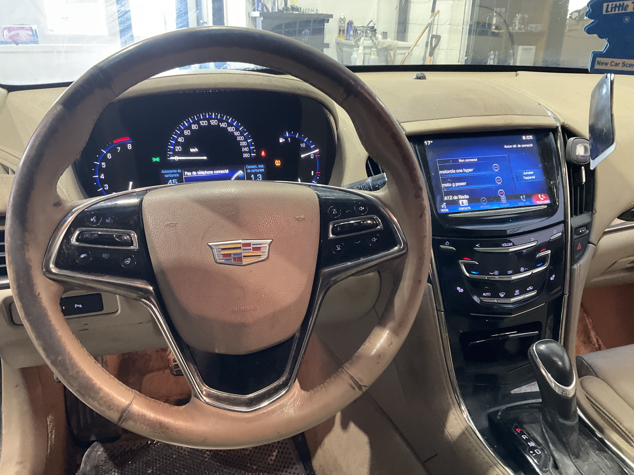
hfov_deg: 61.7
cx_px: 317
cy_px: 238
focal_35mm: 29
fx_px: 531
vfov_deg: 48.2
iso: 250
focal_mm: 3
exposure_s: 1/46
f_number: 1.8
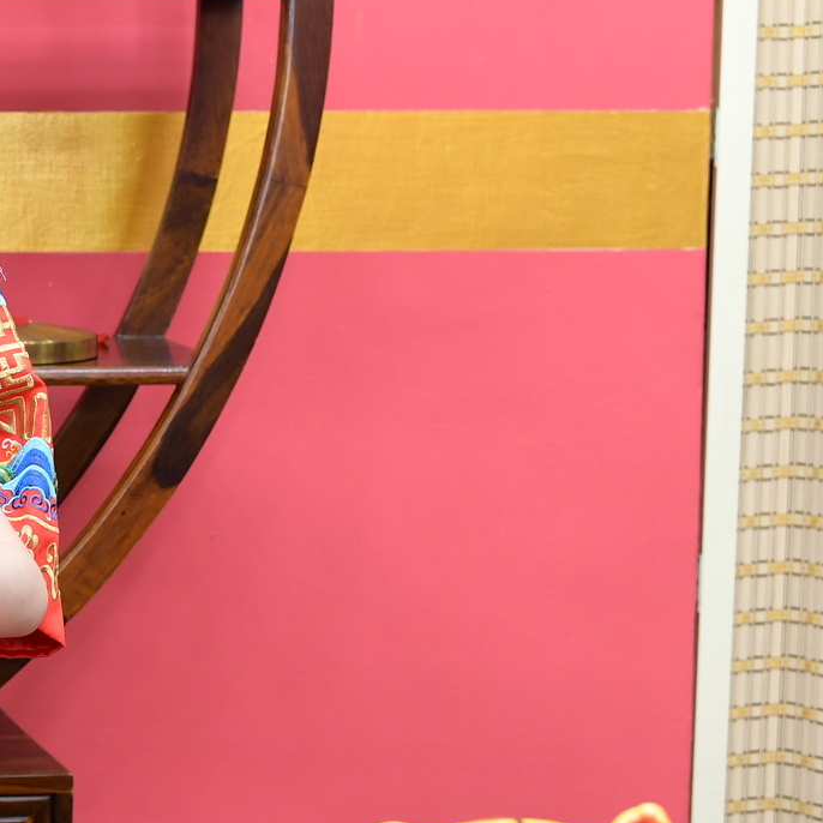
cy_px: 392
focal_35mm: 104
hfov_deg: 14.9
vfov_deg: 16.7
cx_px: -596
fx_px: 2797
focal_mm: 35
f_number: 4.5
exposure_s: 1/160
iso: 800
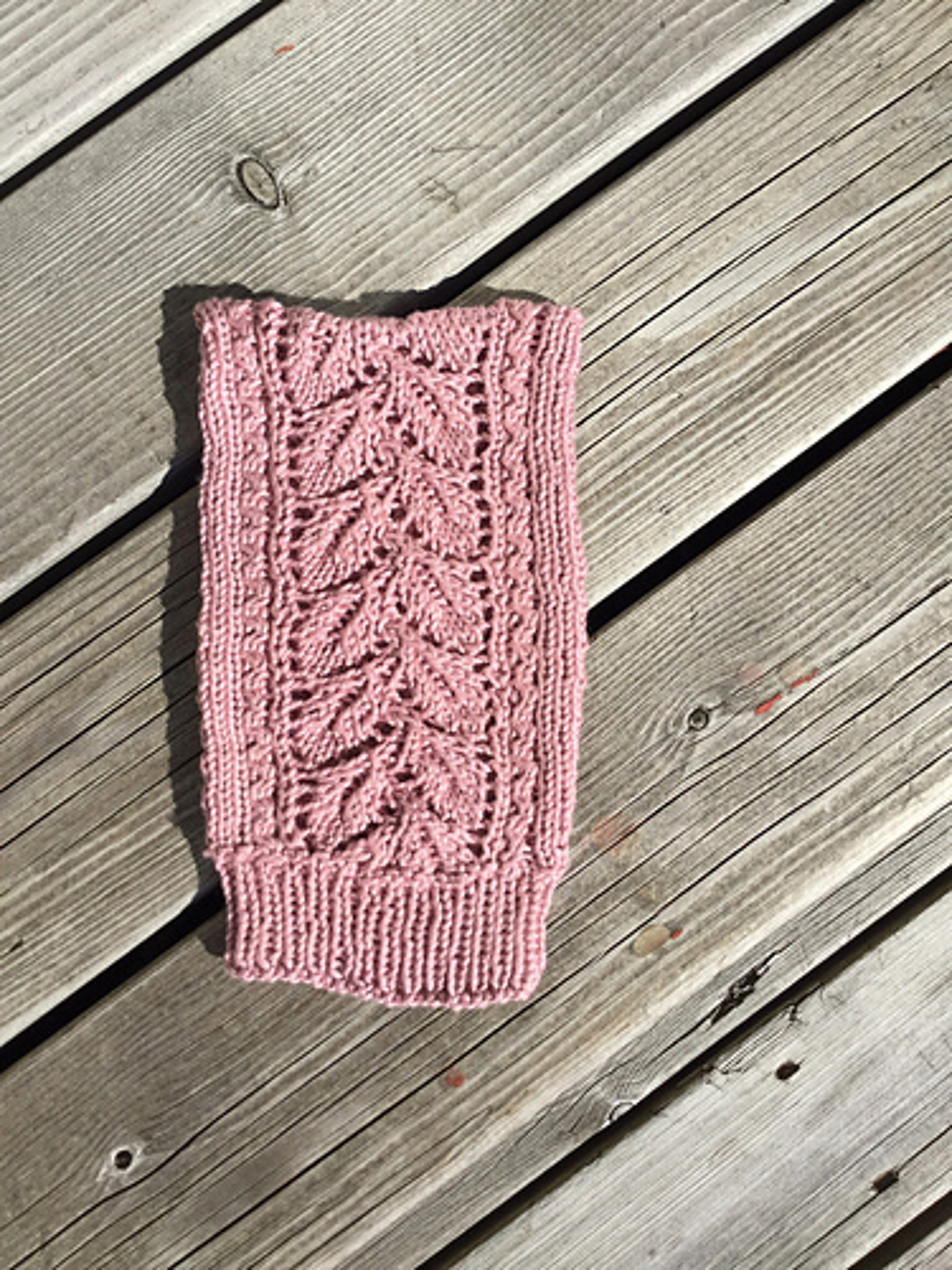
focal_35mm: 31
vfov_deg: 58.4
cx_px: 476
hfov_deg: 45.4
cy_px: 635
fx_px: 1137
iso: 25
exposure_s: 1/2146
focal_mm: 3.3
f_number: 2.4
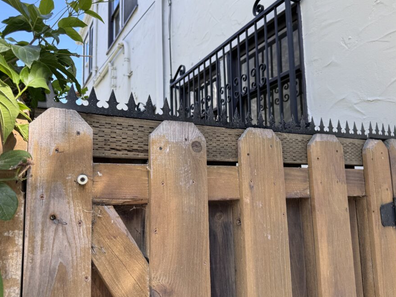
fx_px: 320
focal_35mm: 28
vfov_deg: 49.7
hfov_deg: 63.3
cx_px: 220
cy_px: 157
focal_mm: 6.86
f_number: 1.78
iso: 80
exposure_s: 1/428
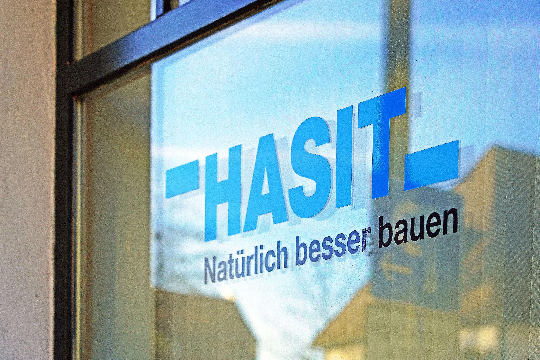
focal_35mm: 101
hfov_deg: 20.2
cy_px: 180
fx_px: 1515
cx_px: 270
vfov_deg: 13.6
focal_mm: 101
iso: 100
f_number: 5.6
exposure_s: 1/160
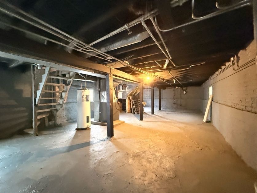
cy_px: 96
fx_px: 104
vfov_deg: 85.7
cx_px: 128
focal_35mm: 14
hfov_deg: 102.1
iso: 3200
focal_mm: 2.22
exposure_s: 1/15
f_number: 2.2
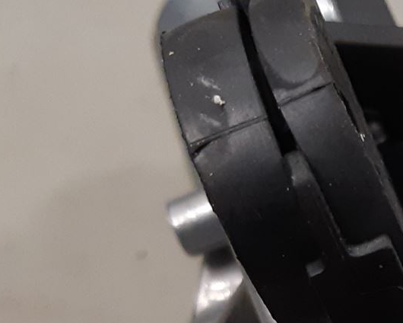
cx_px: 527
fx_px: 1169
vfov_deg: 15.0
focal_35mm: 98
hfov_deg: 18.2
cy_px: 426
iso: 200
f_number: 1.7
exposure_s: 1/50
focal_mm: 3.93
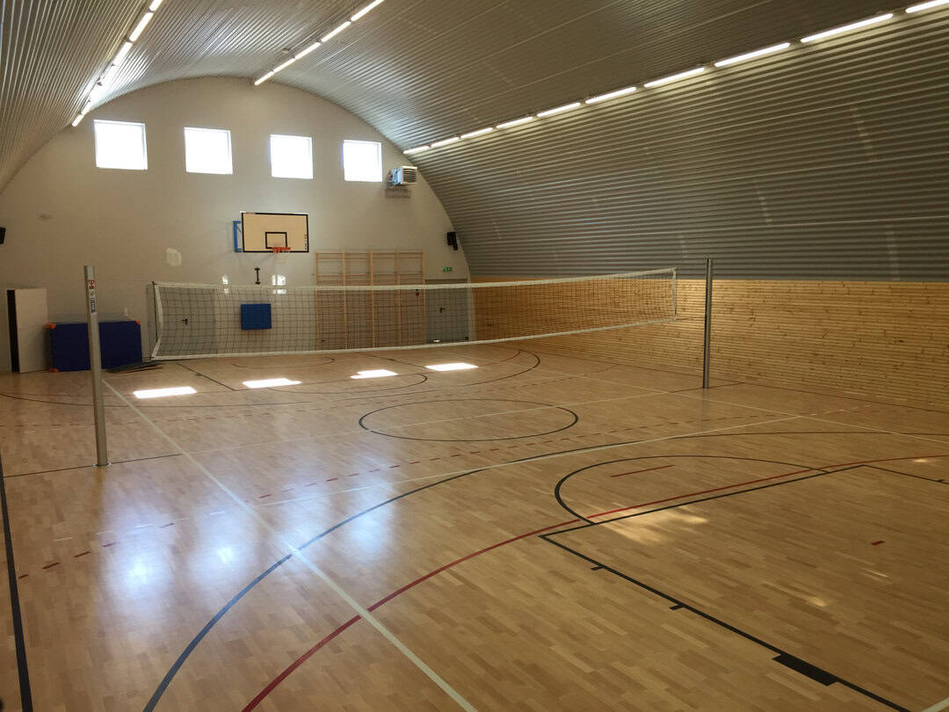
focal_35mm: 29
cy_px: 356
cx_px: 474
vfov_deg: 48.2
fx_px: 795
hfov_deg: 61.7
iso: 50
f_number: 2.2
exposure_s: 1/100
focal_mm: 4.2
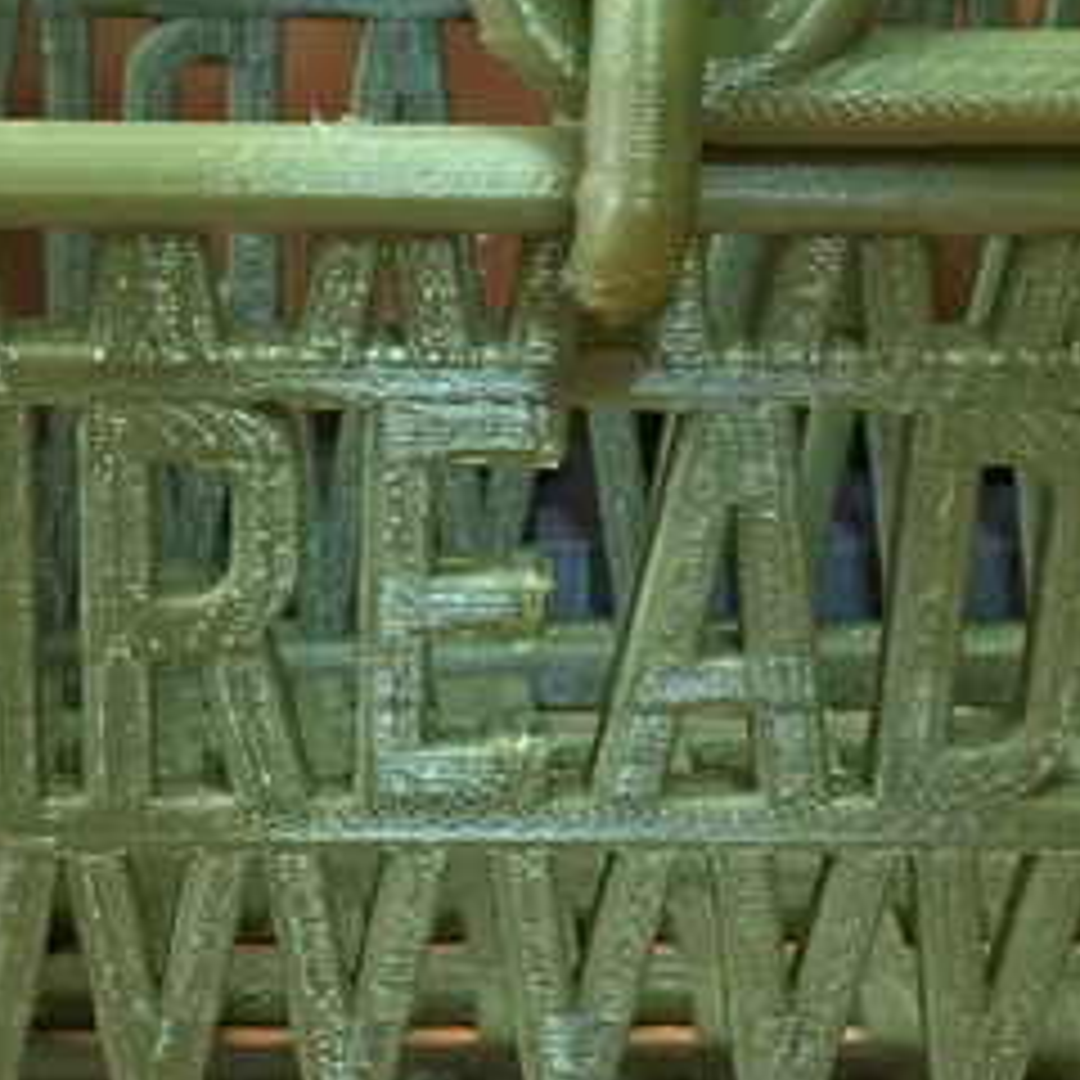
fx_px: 3142
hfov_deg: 19.5
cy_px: 524
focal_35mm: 89
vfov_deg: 19.5
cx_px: 380
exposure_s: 1/10
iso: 100
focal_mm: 4.15
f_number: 2.2
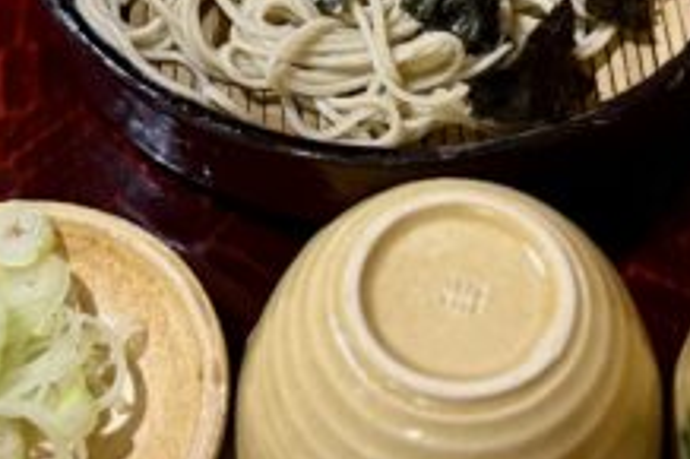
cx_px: 418
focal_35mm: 55
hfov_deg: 36.1
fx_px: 1053
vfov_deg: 24.4
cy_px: 123
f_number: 1.78
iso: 1000
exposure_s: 1/25
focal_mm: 6.76
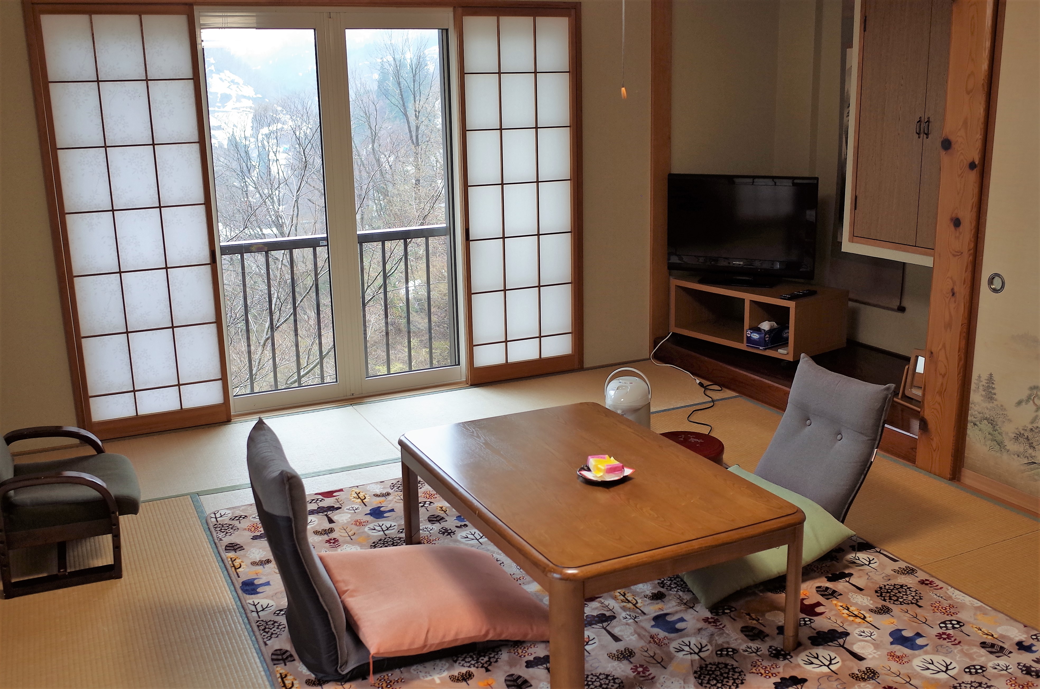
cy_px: 344
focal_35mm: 35
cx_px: 520
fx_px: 1009
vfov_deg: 37.7
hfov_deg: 54.5
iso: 140
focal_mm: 18.3
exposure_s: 1/40
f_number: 2.8
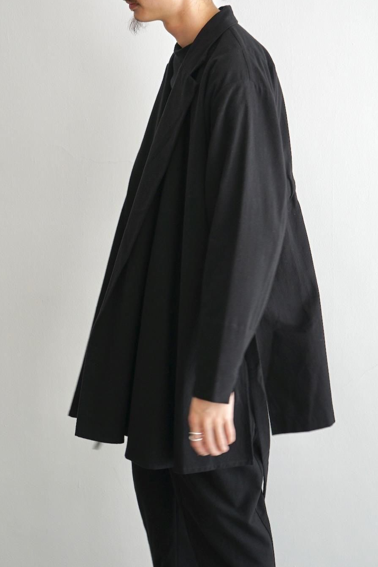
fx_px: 1181
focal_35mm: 75
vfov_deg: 26.9
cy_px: 233
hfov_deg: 18.2
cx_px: 200
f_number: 5
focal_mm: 56
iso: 250
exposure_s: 1/60
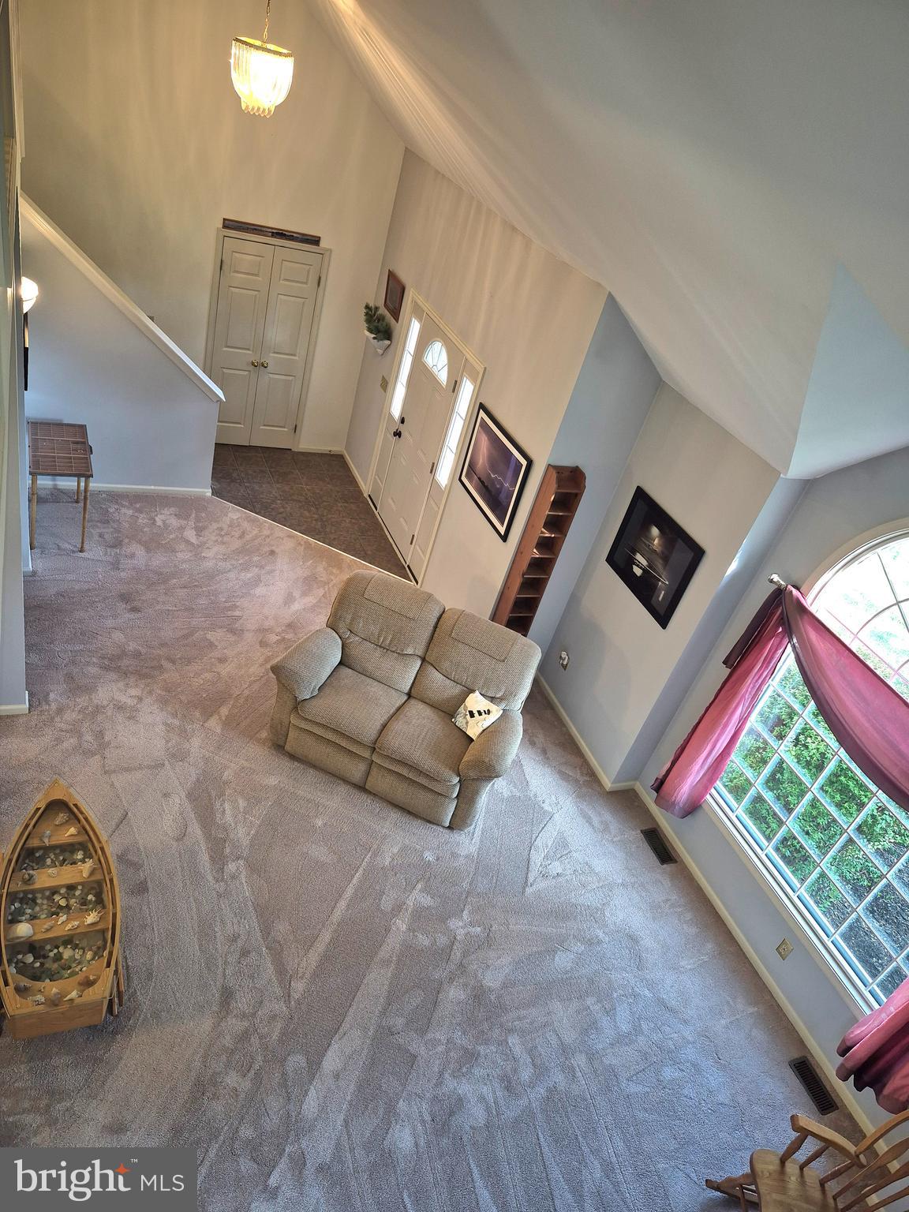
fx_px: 805
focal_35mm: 23
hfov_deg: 58.9
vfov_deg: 73.9
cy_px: 606
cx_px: 454
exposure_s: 1/40
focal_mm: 5.4
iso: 100
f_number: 1.8
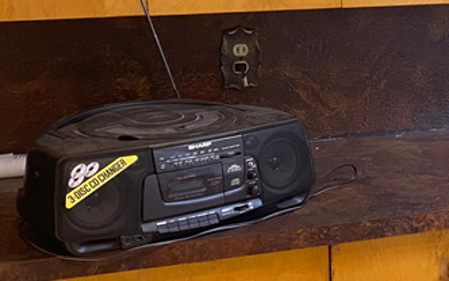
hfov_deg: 21.7
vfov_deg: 15.2
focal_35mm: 85
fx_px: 1041
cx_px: 605
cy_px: 38
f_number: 1.8
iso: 160
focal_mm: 4.25
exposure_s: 1/60
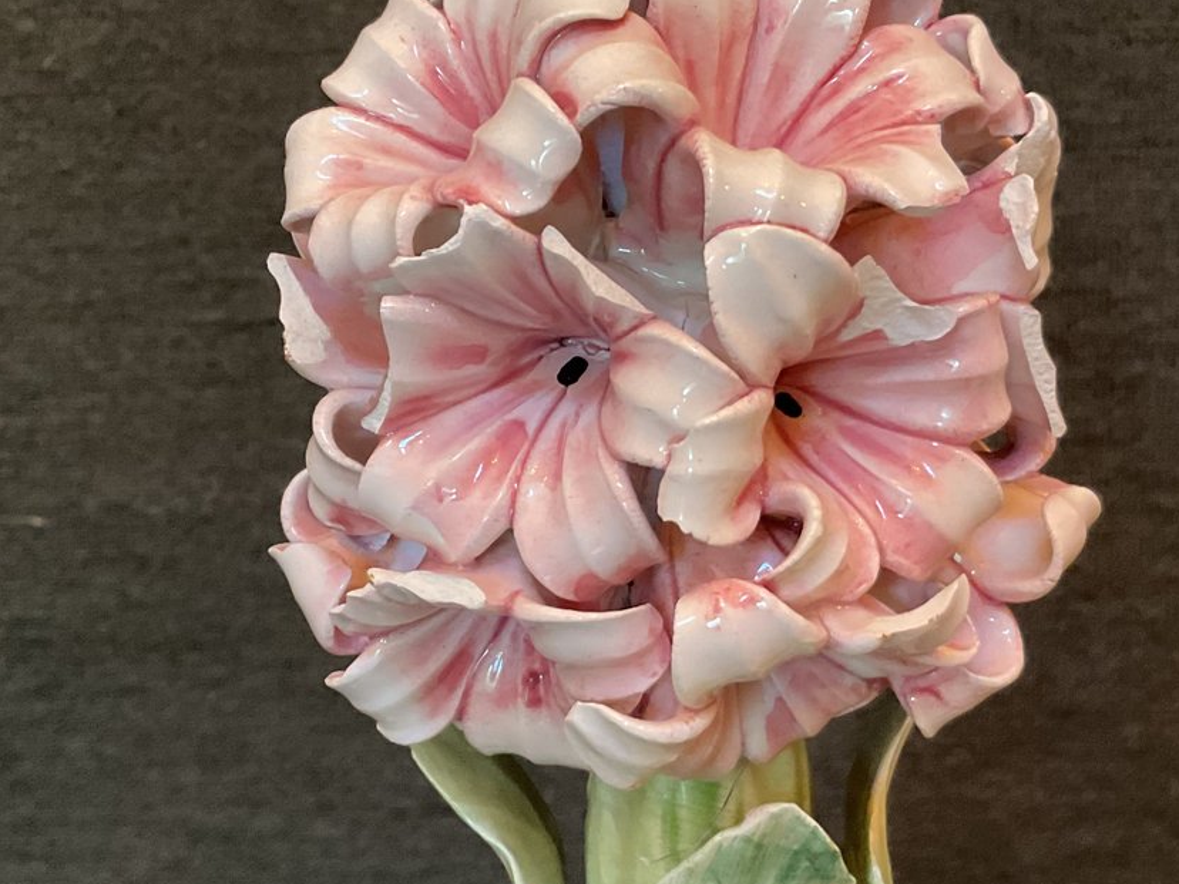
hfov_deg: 36.1
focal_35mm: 53
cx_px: 700
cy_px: 483
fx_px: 1805
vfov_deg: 27.5
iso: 250
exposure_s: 1/40
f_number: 1.8
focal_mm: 3
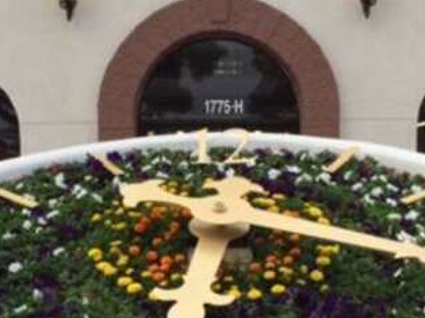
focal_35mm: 74
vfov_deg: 19.7
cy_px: 234
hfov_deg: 26.3
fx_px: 908
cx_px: 234
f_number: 2.2
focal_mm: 4.15
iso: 32
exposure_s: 1/500
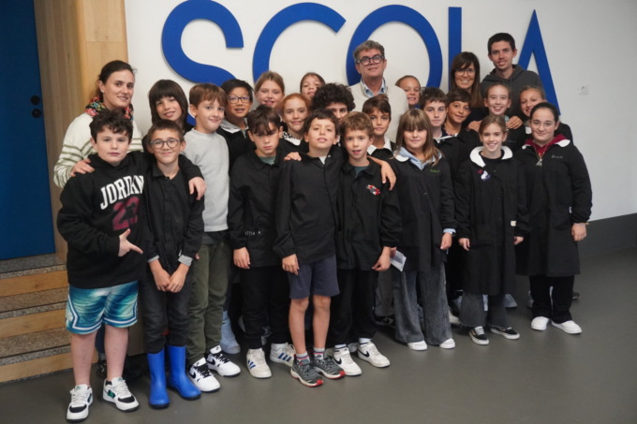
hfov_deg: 46.4
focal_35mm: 42
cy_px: 212
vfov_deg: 31.9
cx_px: 318
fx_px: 743
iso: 4000
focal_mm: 28
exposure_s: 1/100
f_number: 4.5
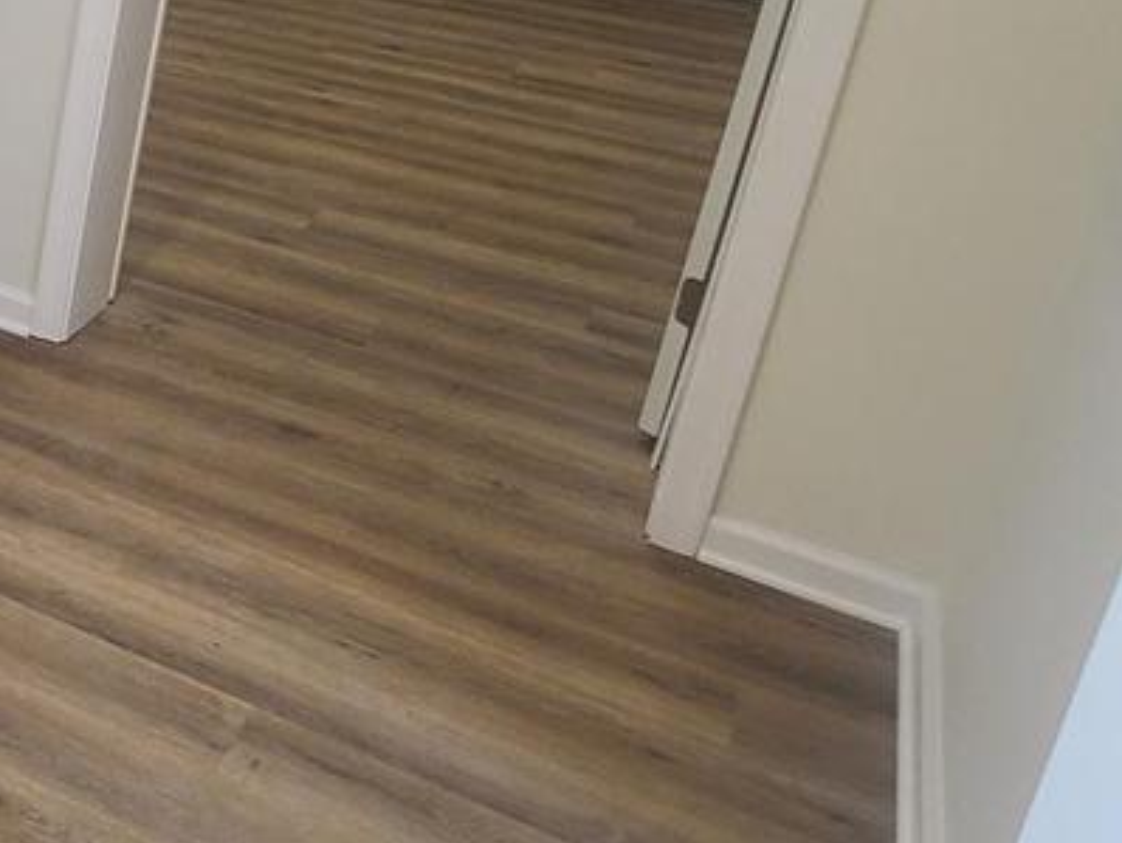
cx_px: -634
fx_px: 1524
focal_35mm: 47
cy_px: 23
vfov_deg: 29.1
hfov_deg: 26.5
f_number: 2.2
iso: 160
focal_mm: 2.2
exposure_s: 1/59
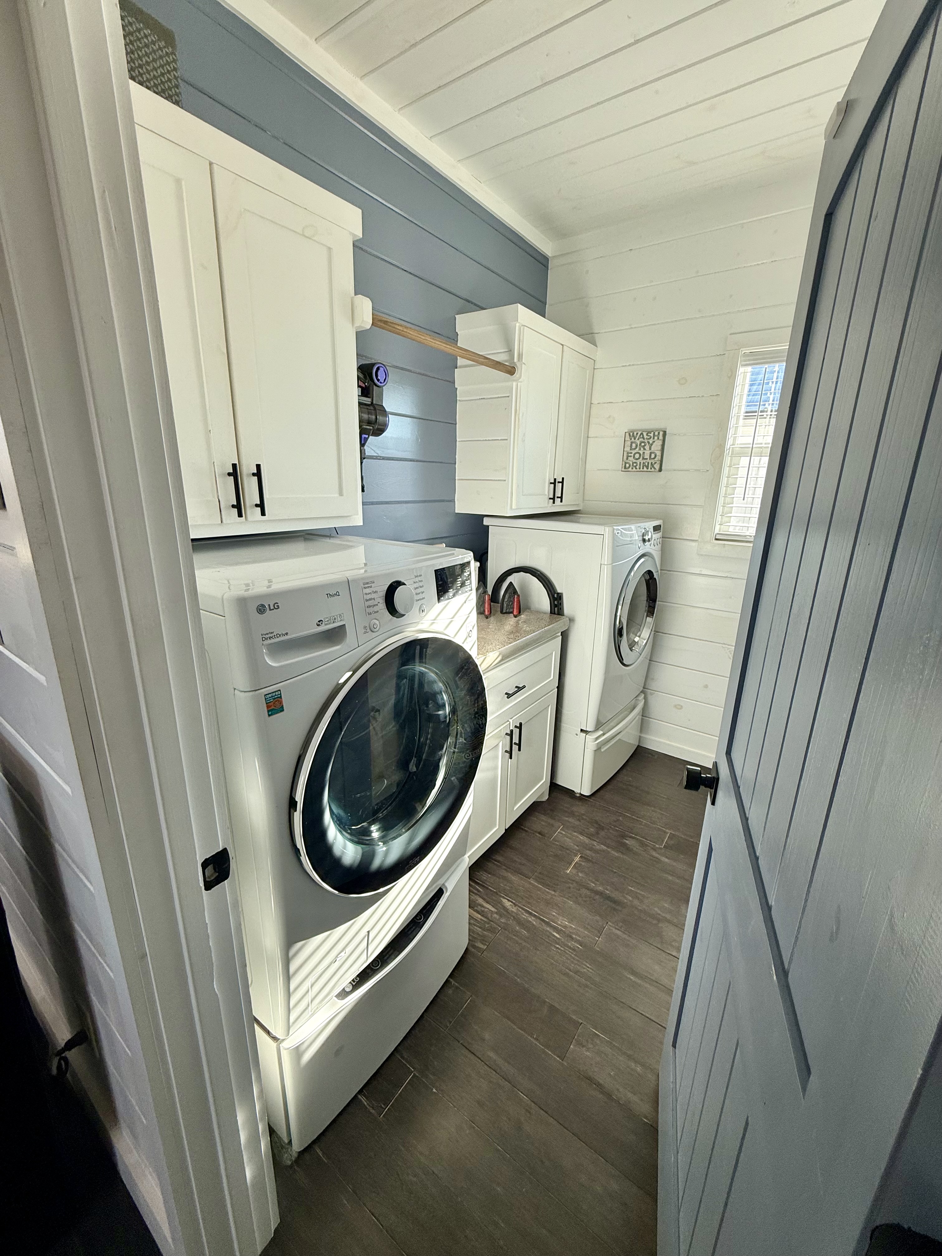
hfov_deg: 85.7
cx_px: 471
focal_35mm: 14
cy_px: 628
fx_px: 508
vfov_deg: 102.1
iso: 64
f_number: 2.2
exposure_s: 1/125
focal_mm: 2.22
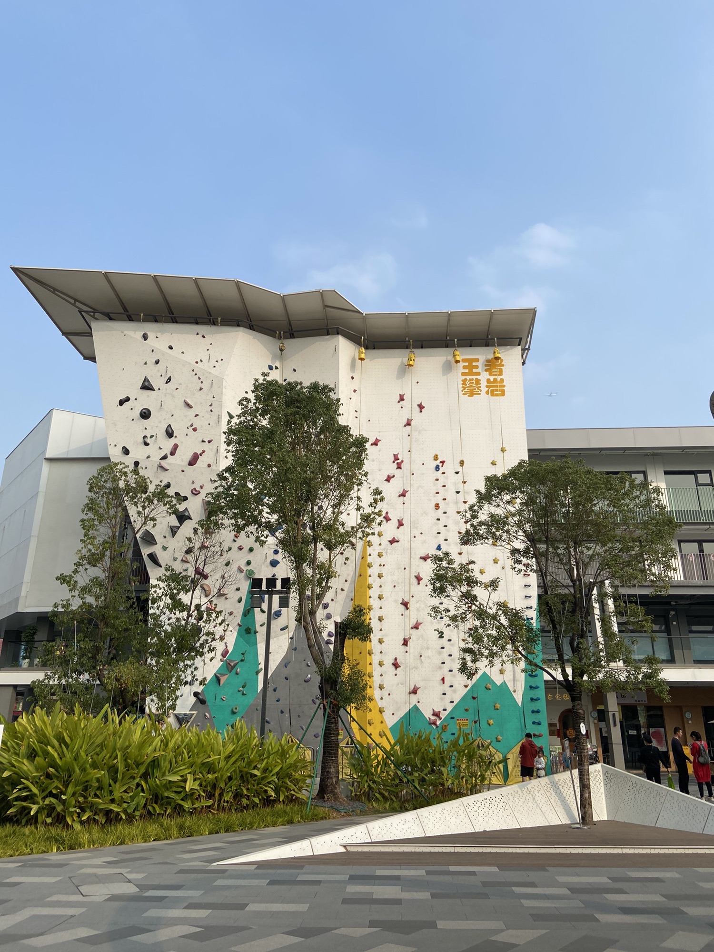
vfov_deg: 67.3
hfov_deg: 53.1
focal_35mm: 26
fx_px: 715
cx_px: 357
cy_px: 476
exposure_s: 1/2463
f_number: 1.8
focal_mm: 4.25
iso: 32
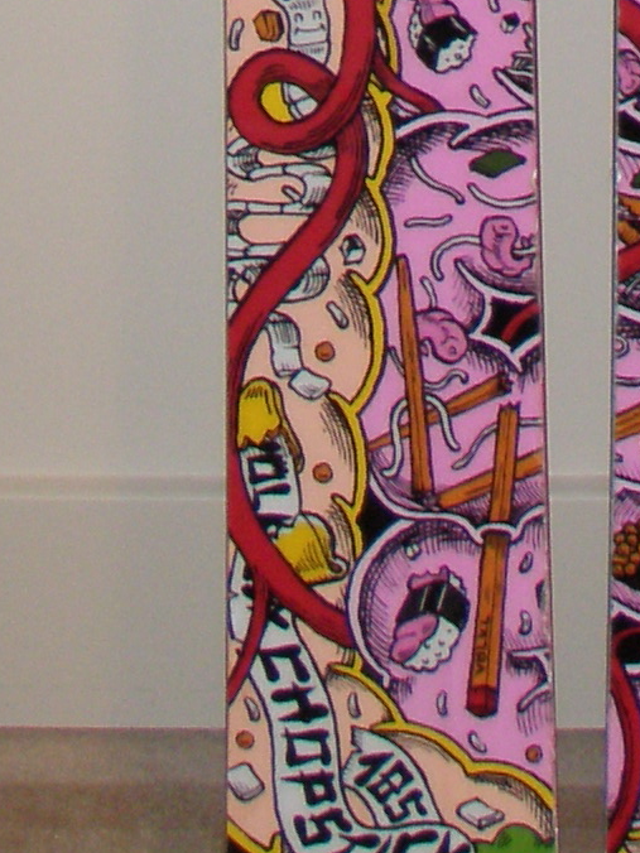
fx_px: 5054
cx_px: 625
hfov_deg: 7.2
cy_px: -948
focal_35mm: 205
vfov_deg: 9.0
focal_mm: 6.7
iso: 125
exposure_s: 1/30
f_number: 3.5
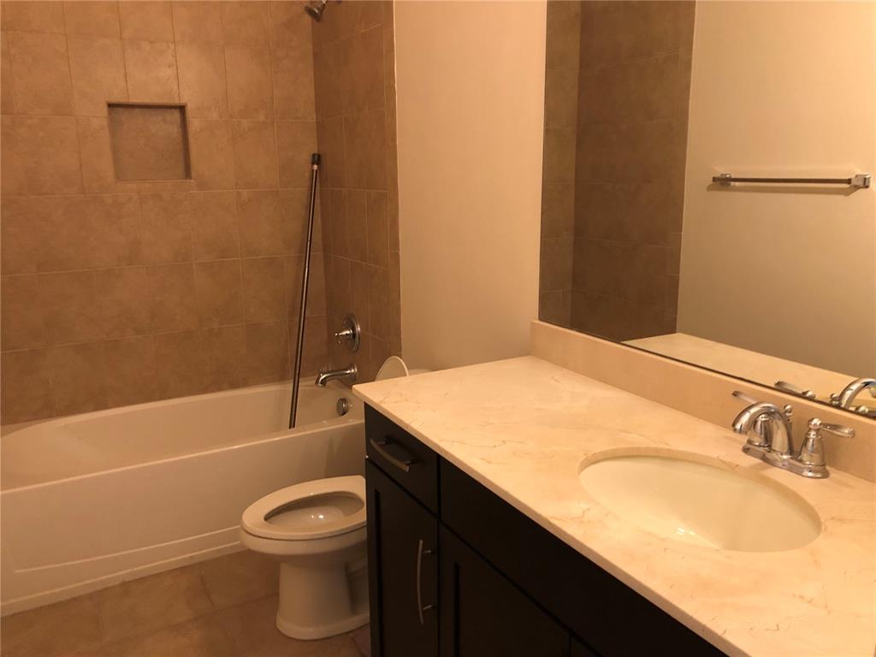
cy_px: 328
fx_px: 709
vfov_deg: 49.7
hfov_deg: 63.4
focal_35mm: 28
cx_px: 438
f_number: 1.8
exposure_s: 1/15
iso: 80
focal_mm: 4
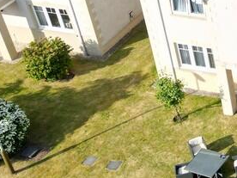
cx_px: 376
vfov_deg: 16.6
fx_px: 609
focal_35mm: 89
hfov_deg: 18.8
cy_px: 64
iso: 200
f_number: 1.7
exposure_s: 1/2500
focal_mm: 6.72
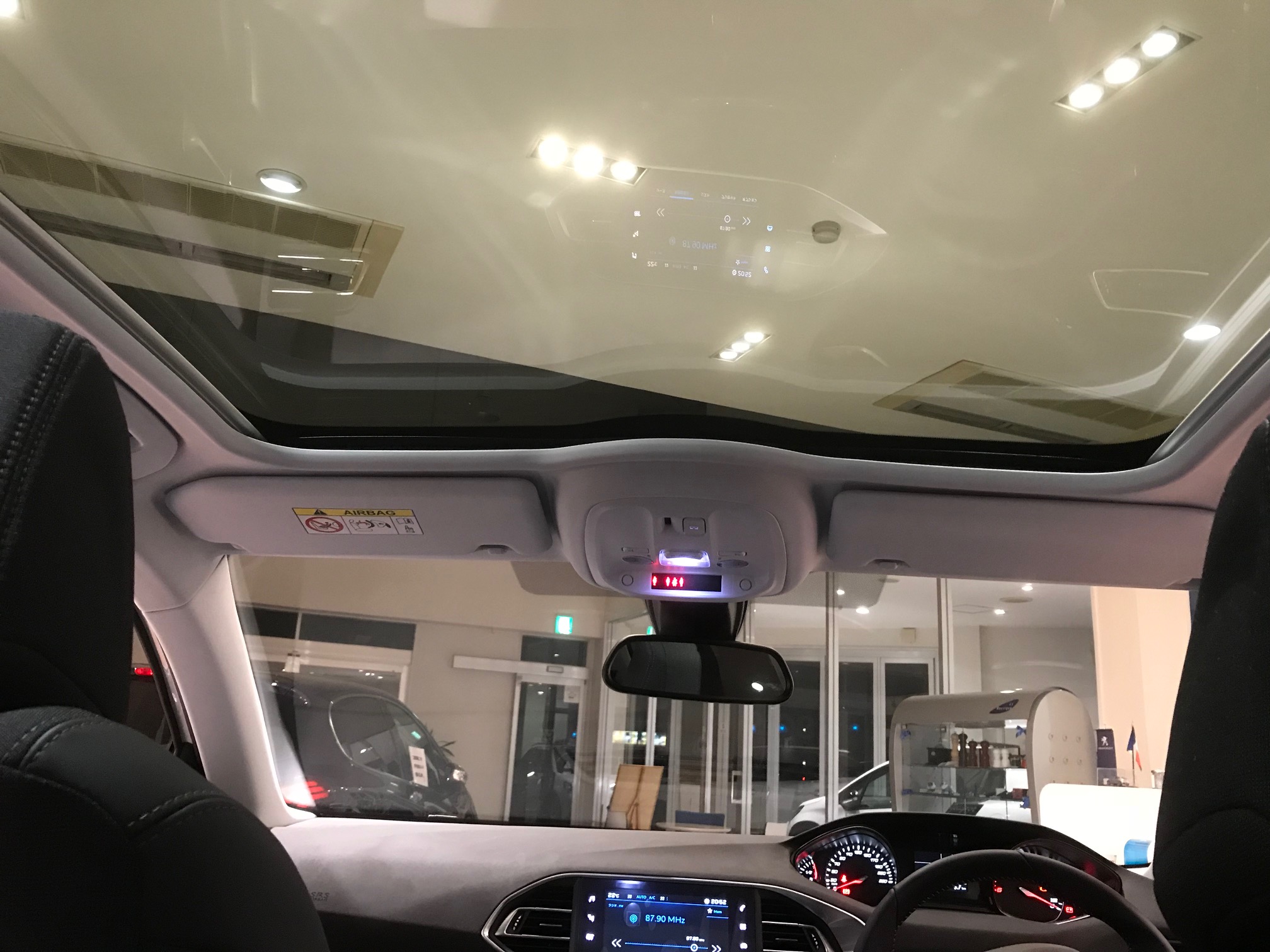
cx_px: 635
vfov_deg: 49.7
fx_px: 1027
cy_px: 476
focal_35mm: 28
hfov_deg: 63.4
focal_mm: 3.99
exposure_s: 1/15
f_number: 1.8
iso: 80
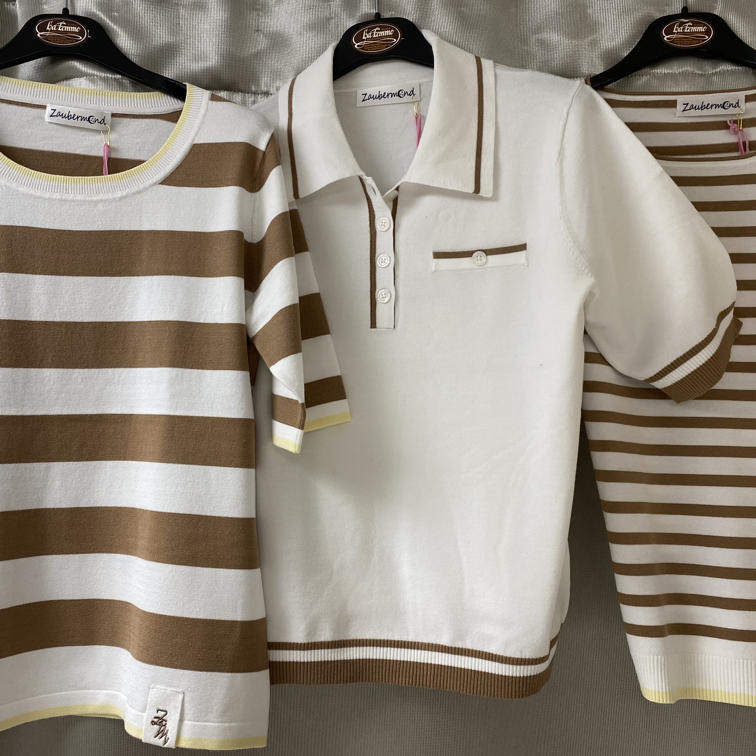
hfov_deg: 52.4
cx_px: 329
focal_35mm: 31
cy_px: 376
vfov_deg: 52.5
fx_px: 766
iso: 100
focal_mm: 4.25
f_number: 1.8
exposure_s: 1/100
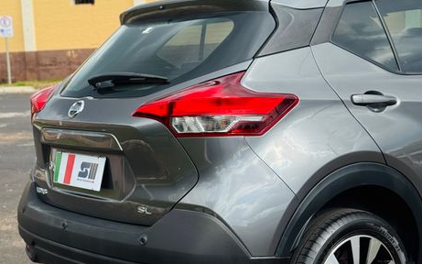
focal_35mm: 52
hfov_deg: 38.9
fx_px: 598
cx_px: 210
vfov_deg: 24.8
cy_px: 160
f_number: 1.78
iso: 64
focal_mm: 6.76
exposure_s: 1/2717
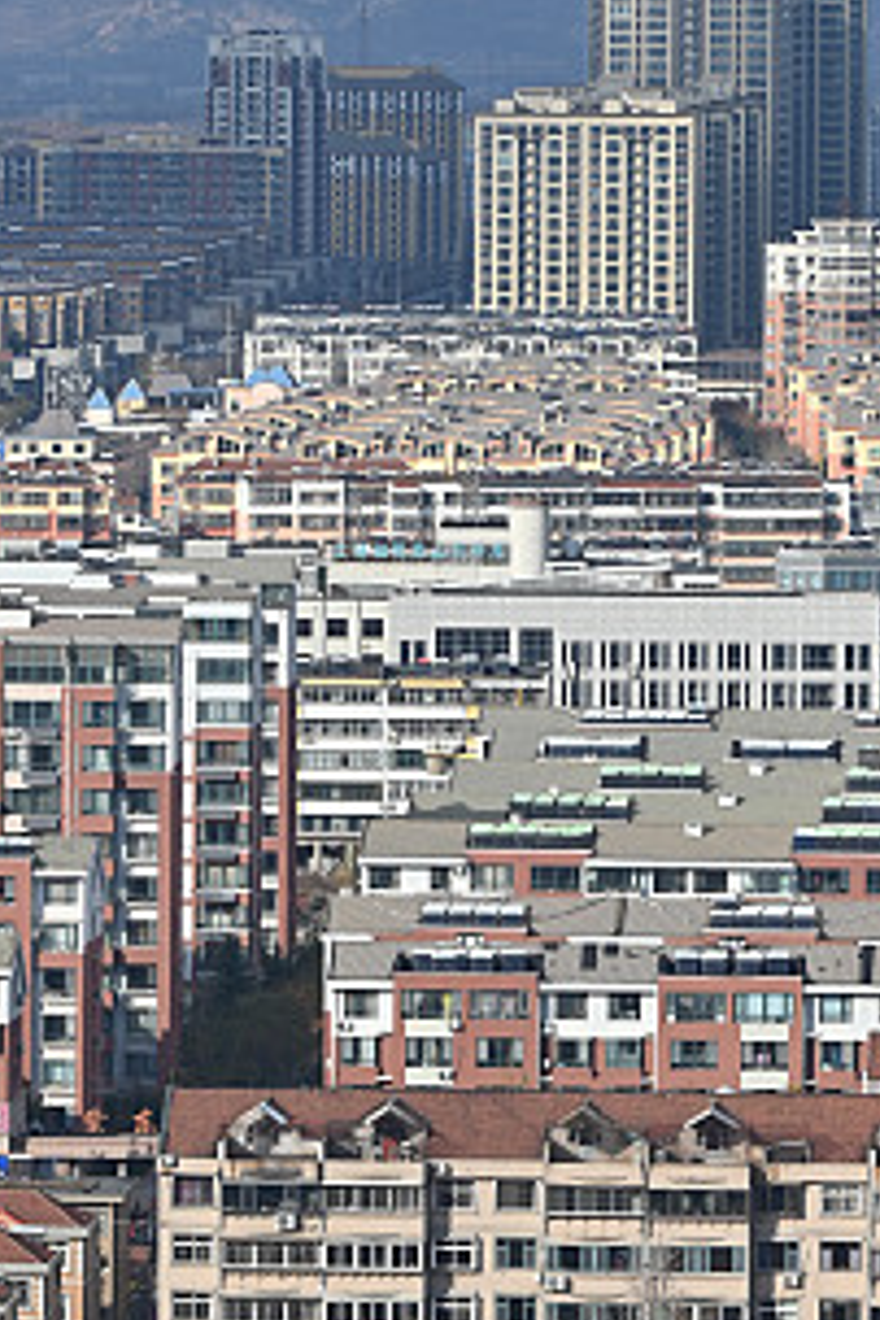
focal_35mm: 317
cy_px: 714
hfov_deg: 4.3
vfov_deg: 6.5
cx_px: 756
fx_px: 11622
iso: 72
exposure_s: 1/250
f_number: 8
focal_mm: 120
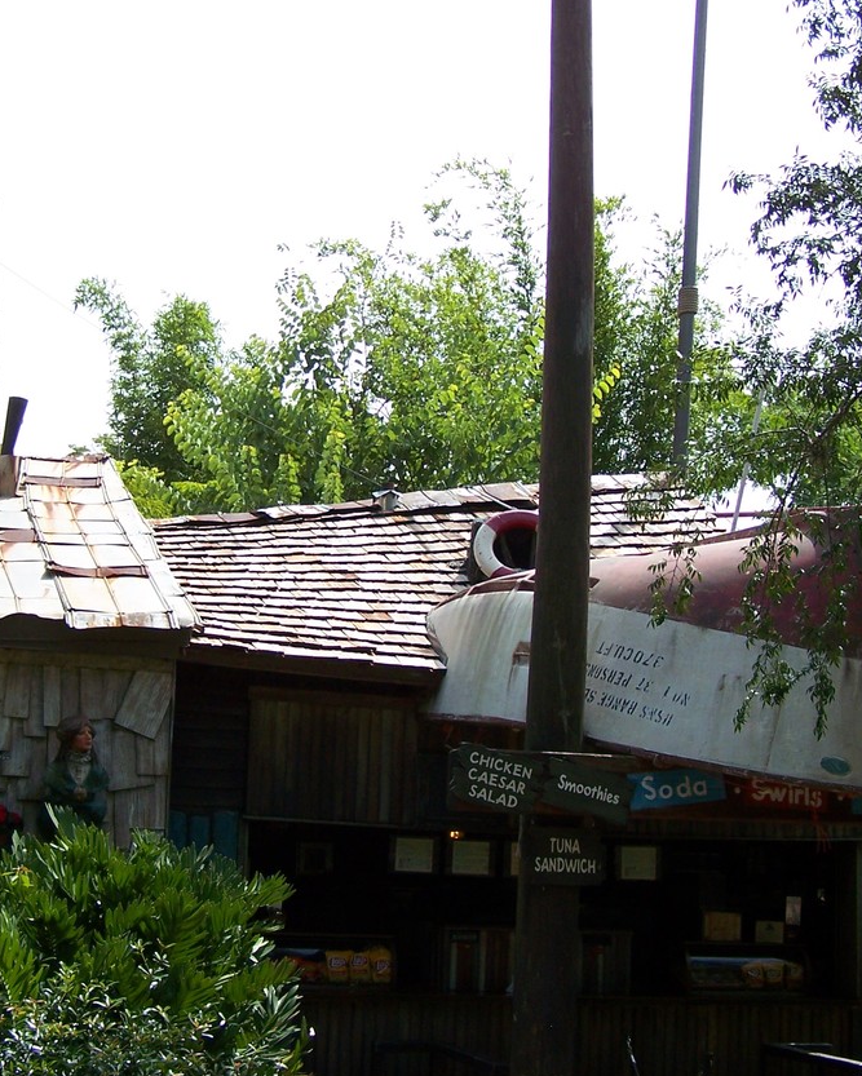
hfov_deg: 26.6
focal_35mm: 57
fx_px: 1817
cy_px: 525
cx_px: 346
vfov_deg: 33.0
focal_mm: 6.3
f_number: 2.8
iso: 80
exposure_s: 1/1000
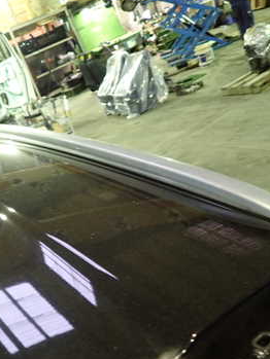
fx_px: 447
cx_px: 120
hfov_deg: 33.6
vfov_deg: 43.8
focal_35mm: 43
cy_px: 191
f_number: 2
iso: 800
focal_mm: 4.5
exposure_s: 1/25
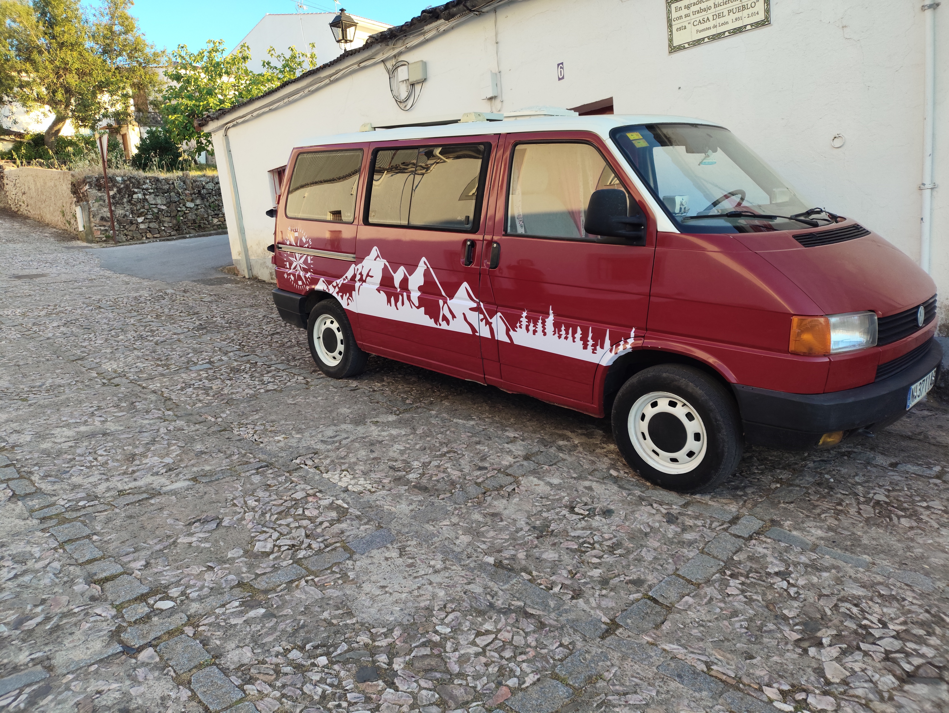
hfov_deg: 69.4
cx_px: 474
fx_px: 686
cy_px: 356
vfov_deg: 54.9
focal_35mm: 25
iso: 50
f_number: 1.79
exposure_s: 1/155
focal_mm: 4.71
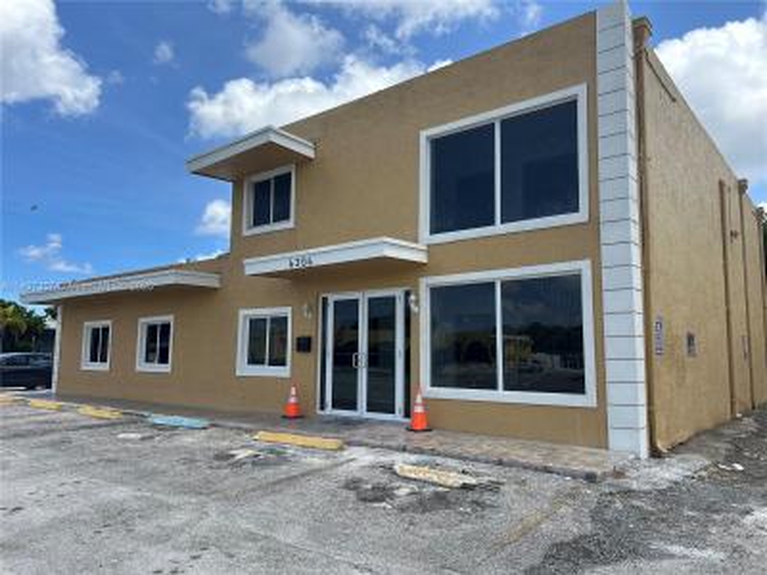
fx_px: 576
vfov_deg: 53.1
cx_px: 384
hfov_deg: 67.3
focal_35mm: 26
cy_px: 288
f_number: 1.5
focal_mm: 5.7
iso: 50
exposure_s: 1/3460
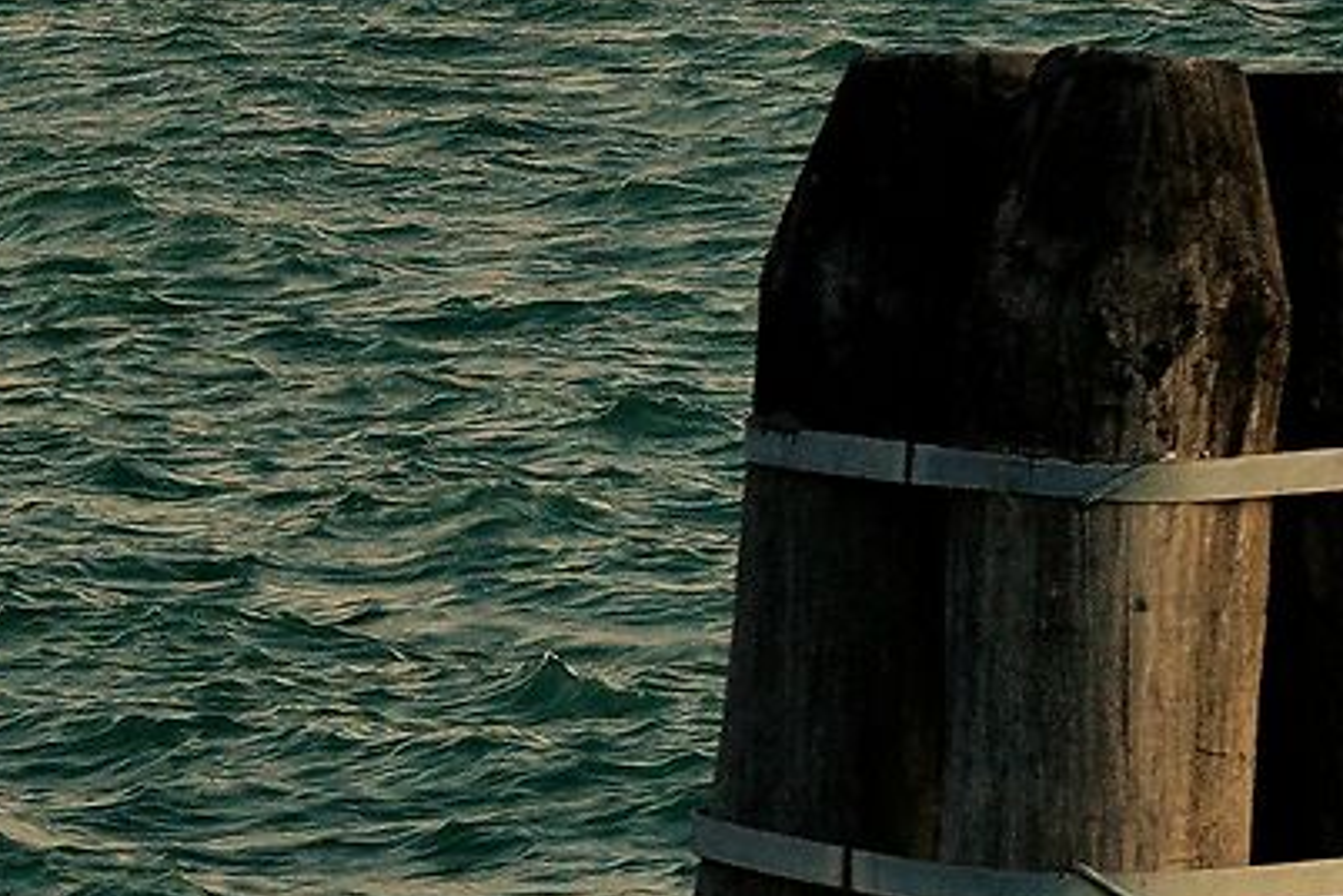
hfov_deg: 4.8
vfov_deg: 3.3
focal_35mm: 418
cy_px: 431
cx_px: -1914
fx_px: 15593
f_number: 8
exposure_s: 1/20
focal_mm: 70
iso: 800
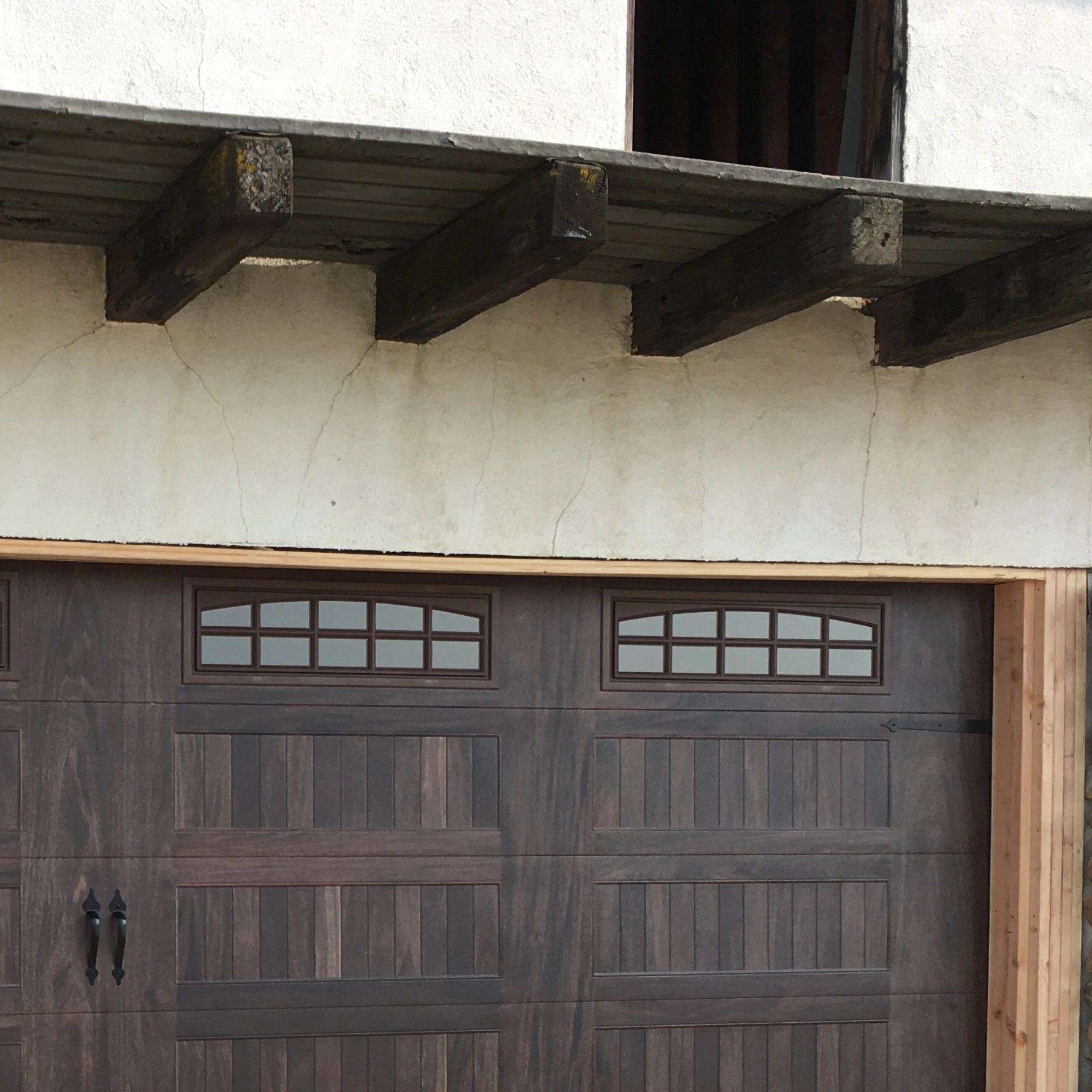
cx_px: 80
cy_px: 868
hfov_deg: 28.3
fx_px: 2070
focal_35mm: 58
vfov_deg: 28.9
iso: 25
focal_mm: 4.15
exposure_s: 1/493
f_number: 2.2
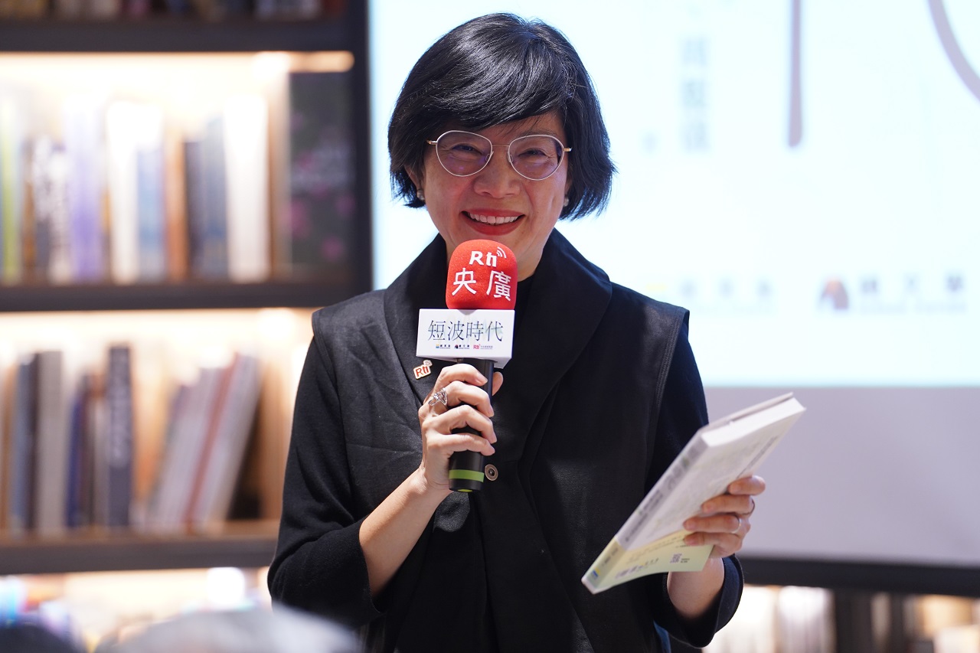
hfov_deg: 14.0
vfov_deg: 9.3
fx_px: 4001
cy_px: 326
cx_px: 490
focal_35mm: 147
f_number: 2.8
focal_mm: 147
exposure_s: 1/160
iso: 2000
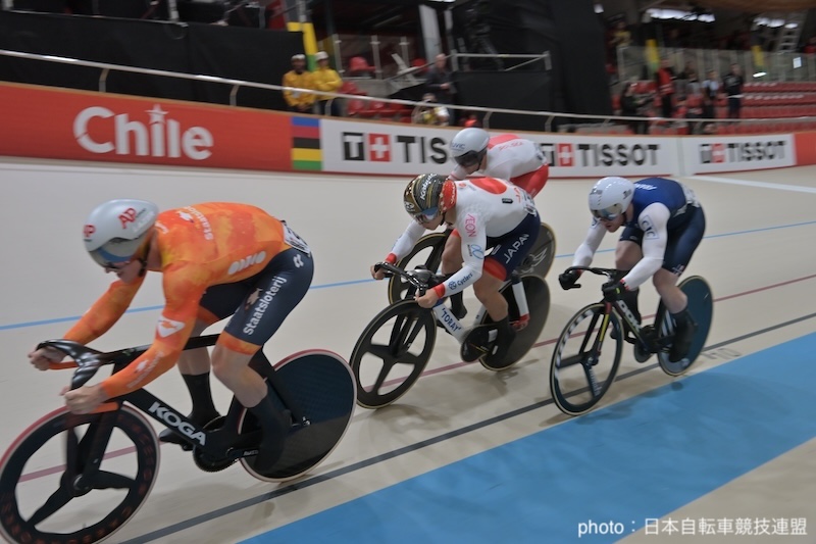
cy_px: 272
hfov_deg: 49.6
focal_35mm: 39
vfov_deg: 34.2
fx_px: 884
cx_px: 408
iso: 1250
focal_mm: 39
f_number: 8
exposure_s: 1/500
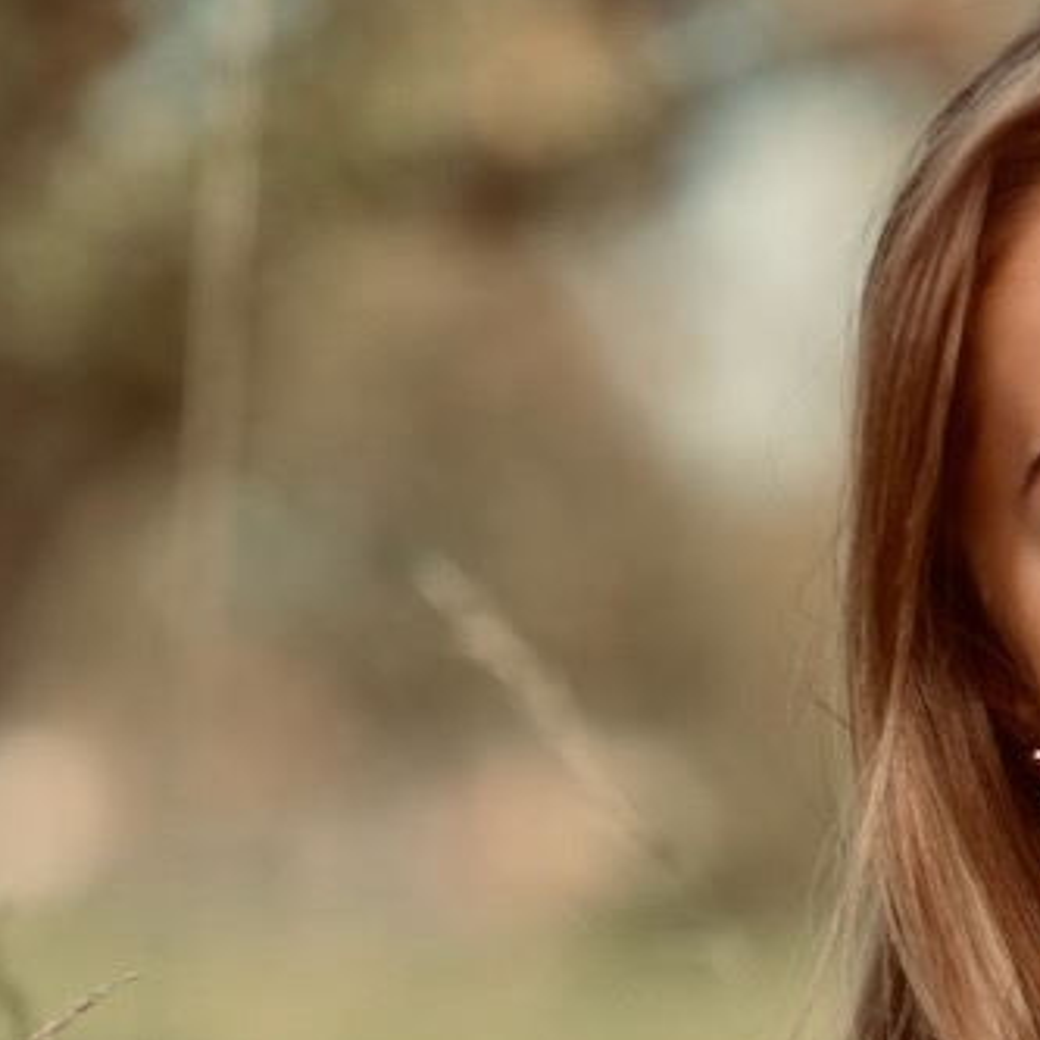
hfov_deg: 4.6
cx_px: 1223
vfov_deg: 4.6
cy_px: 1334
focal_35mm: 379
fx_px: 12883
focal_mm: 116
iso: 250
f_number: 3.2
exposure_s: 1/2500
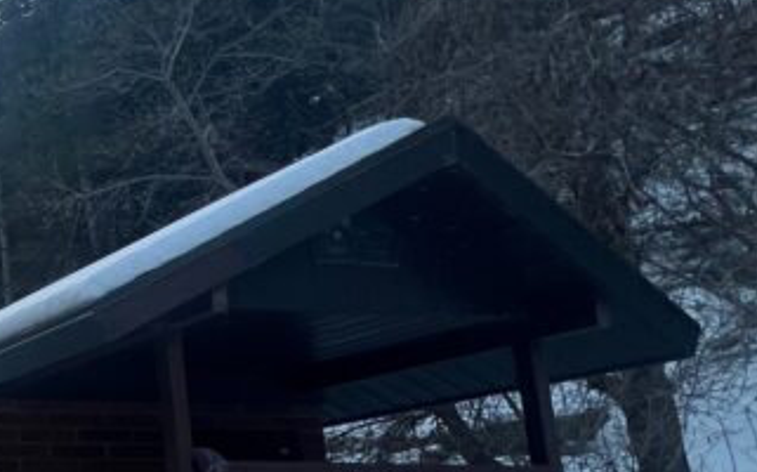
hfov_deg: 28.3
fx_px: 907
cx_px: -394
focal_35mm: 44
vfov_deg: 27.7
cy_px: 455
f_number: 1.8
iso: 32
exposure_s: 1/99
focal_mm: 1.57
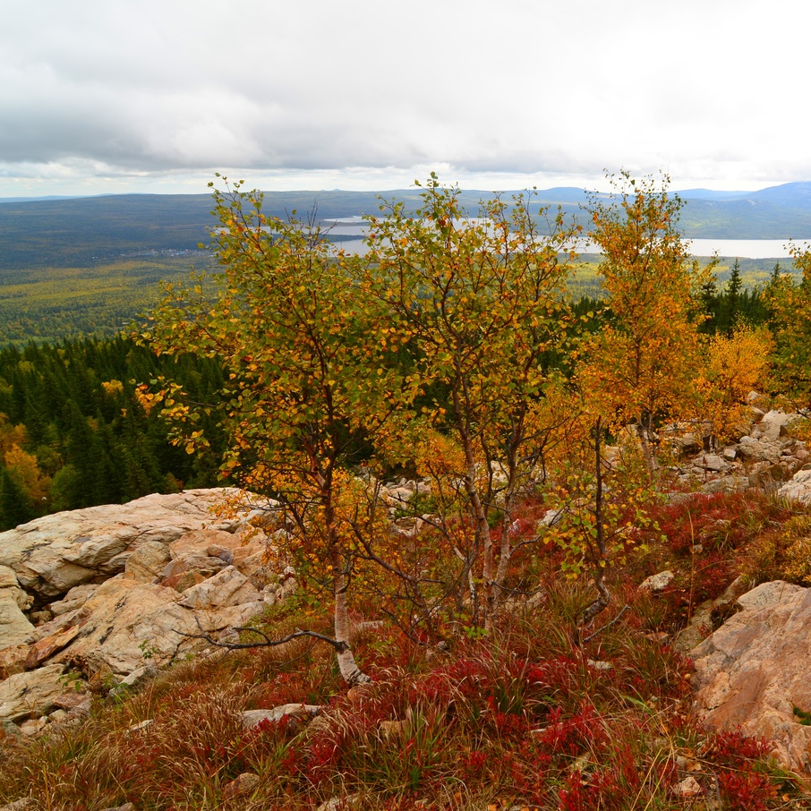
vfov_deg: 70.5
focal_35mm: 22
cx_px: 561
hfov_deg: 67.9
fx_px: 574
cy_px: 407
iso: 100
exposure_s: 1/80
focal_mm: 11
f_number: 8
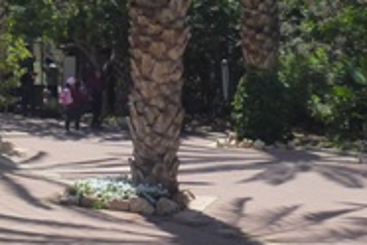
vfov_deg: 15.6
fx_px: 877
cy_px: 8
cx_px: -103
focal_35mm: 86
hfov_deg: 21.5
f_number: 4
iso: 160
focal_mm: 4.3
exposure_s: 1/800
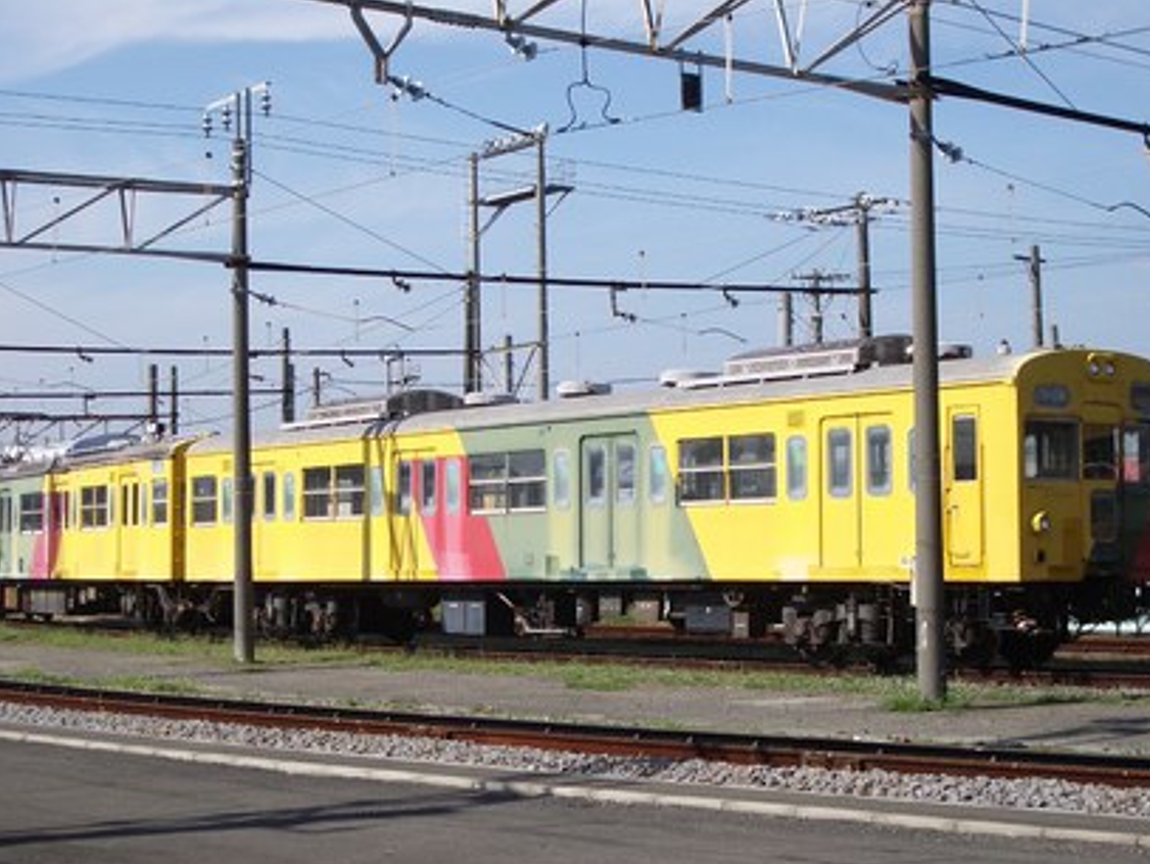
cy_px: 462
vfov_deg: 21.0
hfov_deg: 27.8
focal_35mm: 70
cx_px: 554
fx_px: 2328
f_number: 3.5
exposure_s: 1/800
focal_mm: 10.2
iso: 80
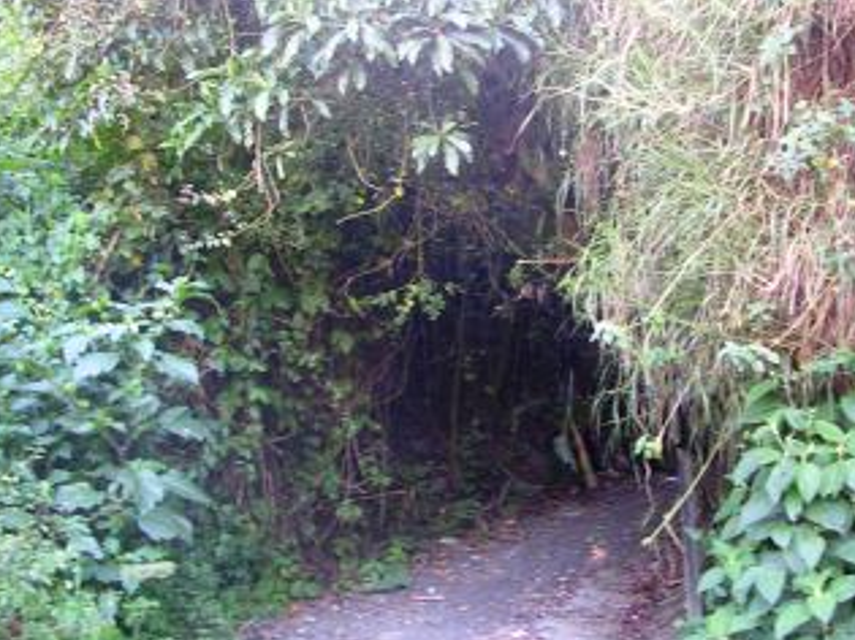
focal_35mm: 54
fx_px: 1333
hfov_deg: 35.4
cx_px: 532
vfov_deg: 27.0
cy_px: 320
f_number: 2.8
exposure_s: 1/13.1
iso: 50
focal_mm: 5.8
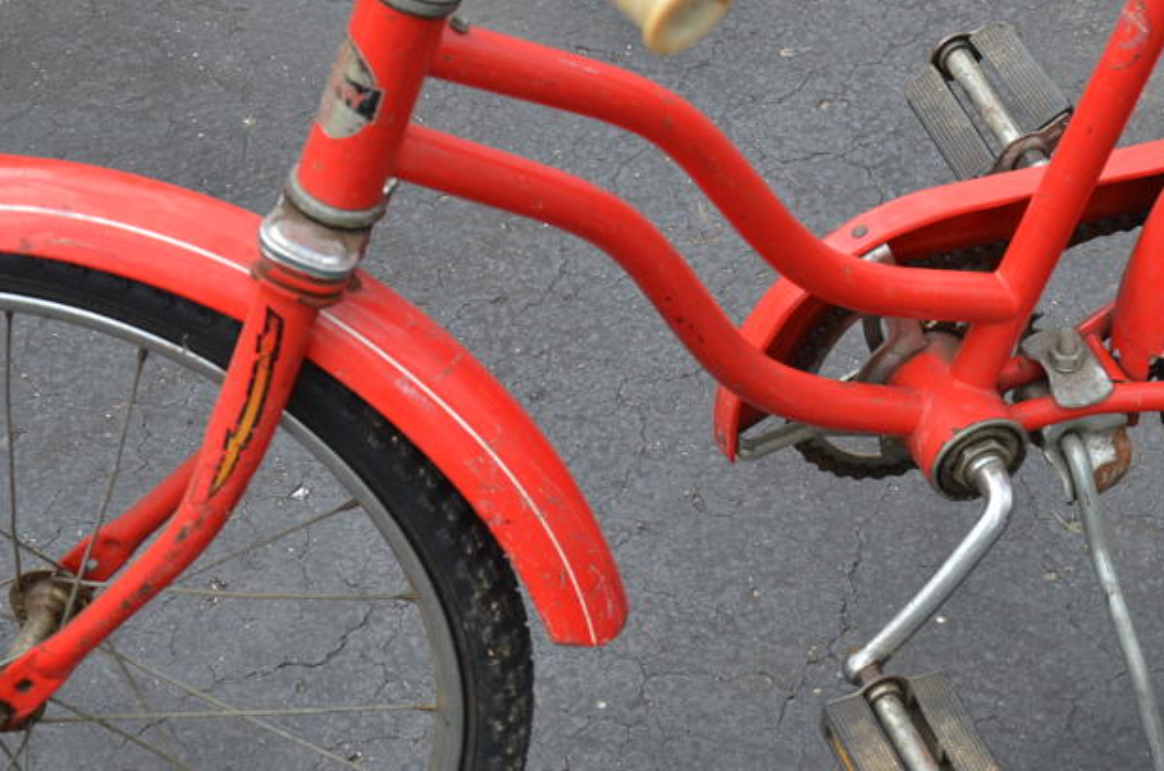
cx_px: 866
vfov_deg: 13.3
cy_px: 294
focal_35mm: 102
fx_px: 3290
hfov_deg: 19.9
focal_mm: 42
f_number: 7.1
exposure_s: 1/200
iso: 200
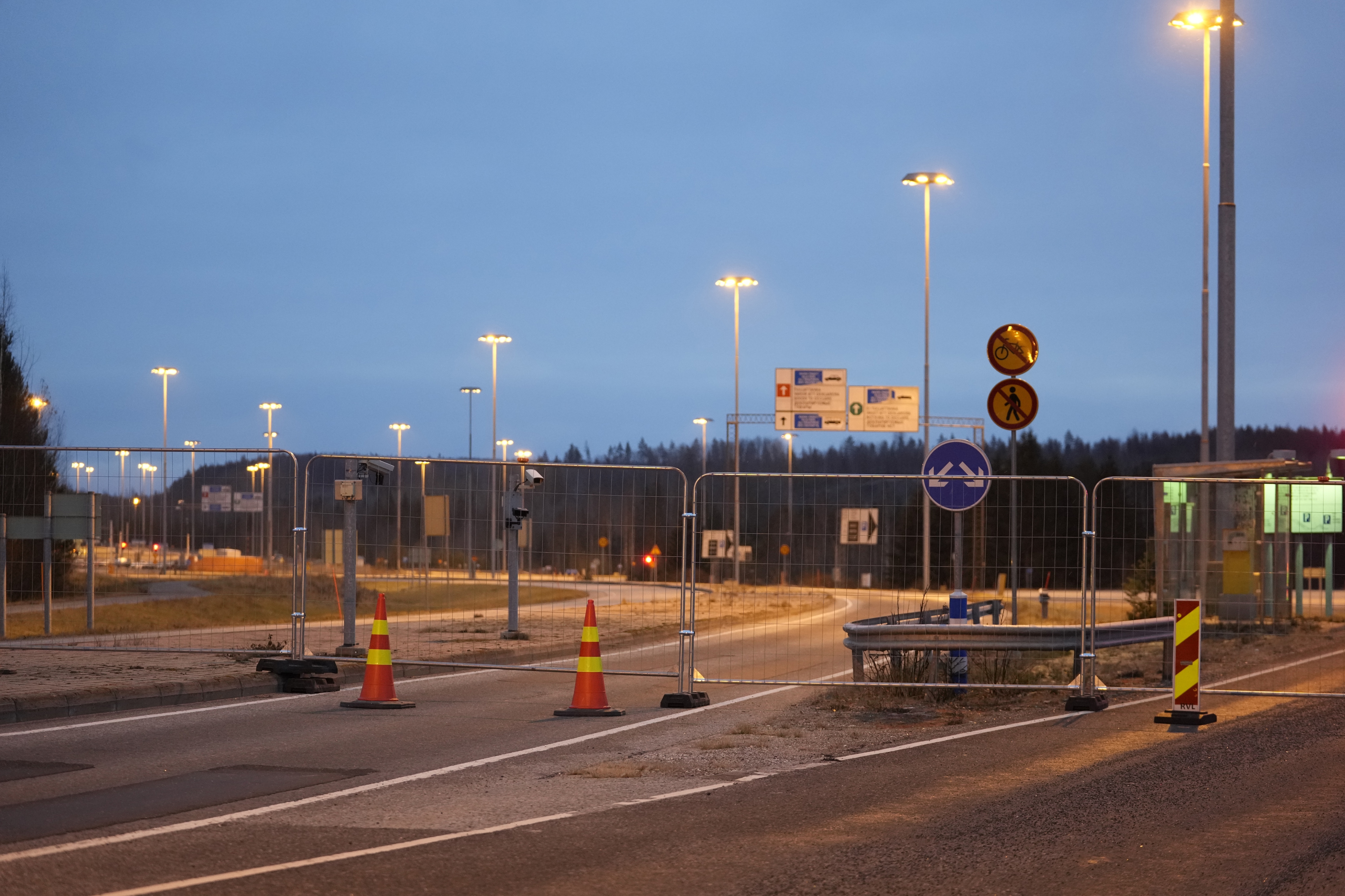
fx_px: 3474
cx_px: 672
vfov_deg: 14.7
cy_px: 448
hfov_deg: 21.9
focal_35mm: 93
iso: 3200
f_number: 2.8
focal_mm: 93
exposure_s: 1/40
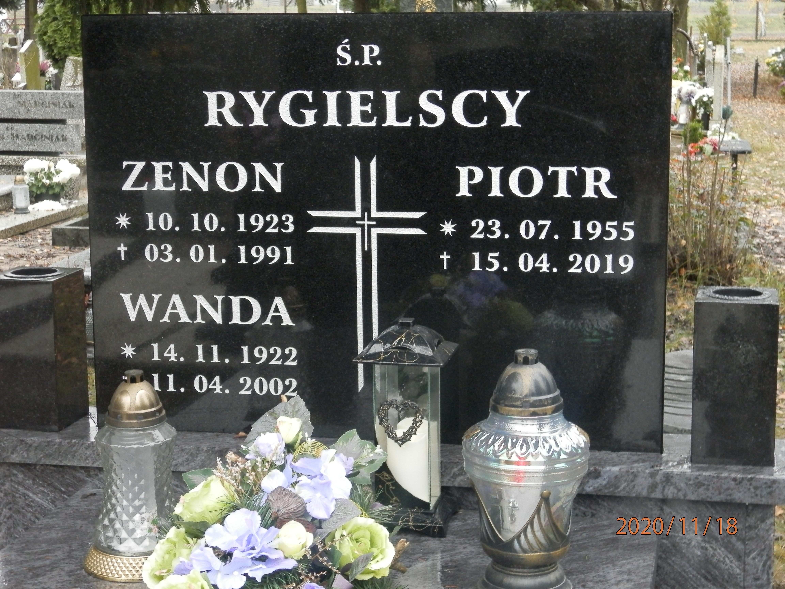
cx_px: 392
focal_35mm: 68
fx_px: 1542
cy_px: 294
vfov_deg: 21.6
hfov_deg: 28.6
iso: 250
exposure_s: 1/15
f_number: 4
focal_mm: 12.2
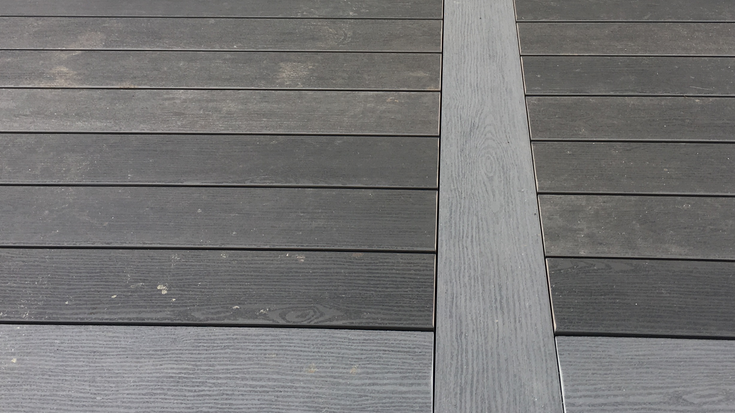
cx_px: 412
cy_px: 3
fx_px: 1013
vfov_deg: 22.2
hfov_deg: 39.8
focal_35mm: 52
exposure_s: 1/163
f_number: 2.2
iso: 25
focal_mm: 4.15
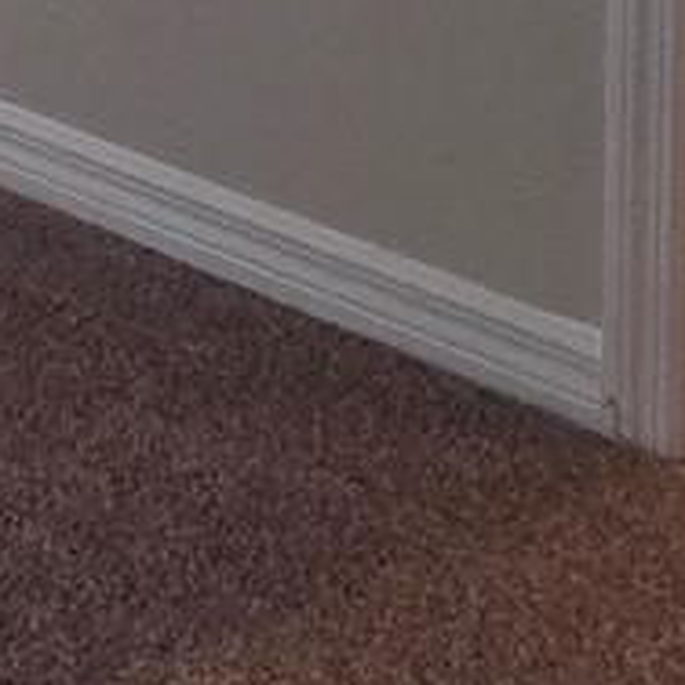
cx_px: -973
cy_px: -995
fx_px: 2194
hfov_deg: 13.2
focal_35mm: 98
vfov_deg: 13.0
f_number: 2.2
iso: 200
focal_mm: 2.2
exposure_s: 1/60
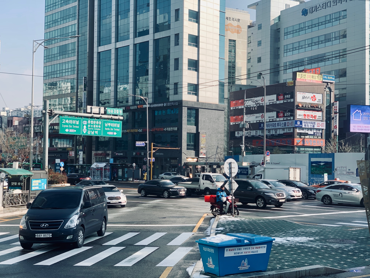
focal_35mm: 52
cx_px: 185
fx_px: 556
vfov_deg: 28.0
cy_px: 139
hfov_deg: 36.8
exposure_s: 1/122
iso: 16
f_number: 2.4
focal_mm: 6
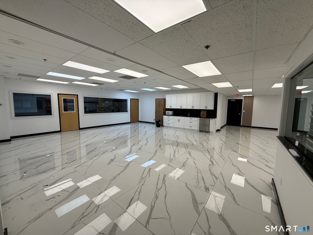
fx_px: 127
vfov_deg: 85.7
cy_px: 118
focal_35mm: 14
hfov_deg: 102.1
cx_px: 156
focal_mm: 2.22
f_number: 2.2
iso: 50
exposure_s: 1/229
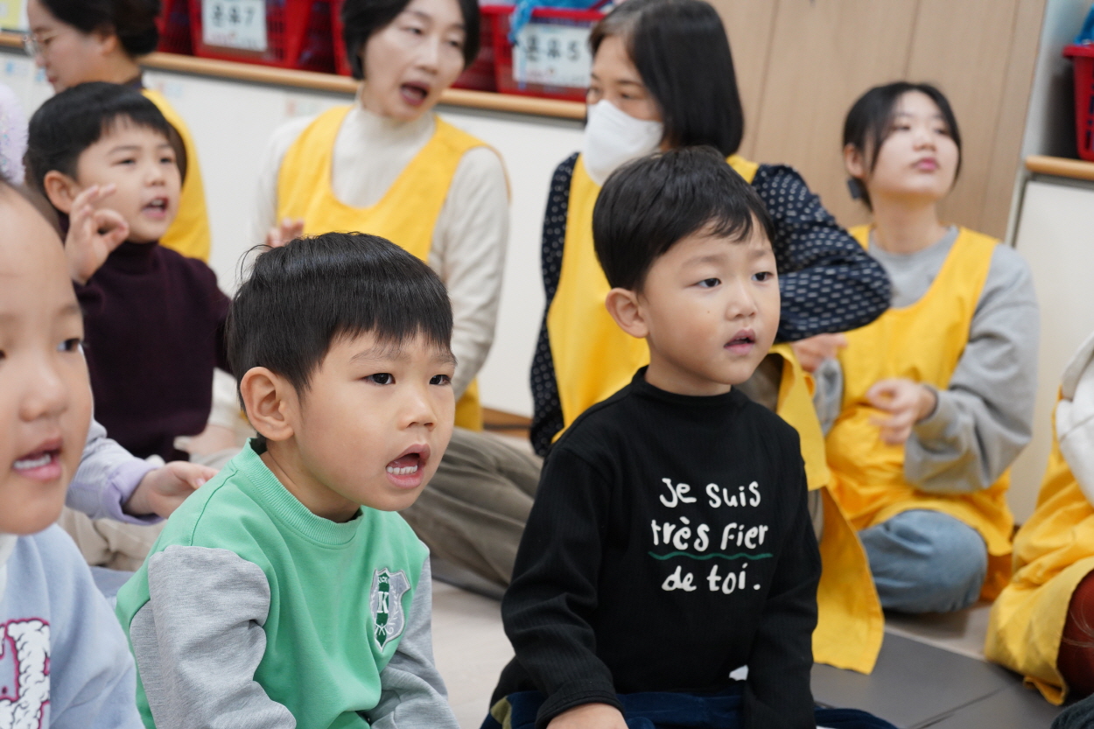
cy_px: 364
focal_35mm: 60
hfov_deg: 33.4
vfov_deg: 22.6
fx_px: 1823
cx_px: 547
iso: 2500
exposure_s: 1/80
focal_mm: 60
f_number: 5.6
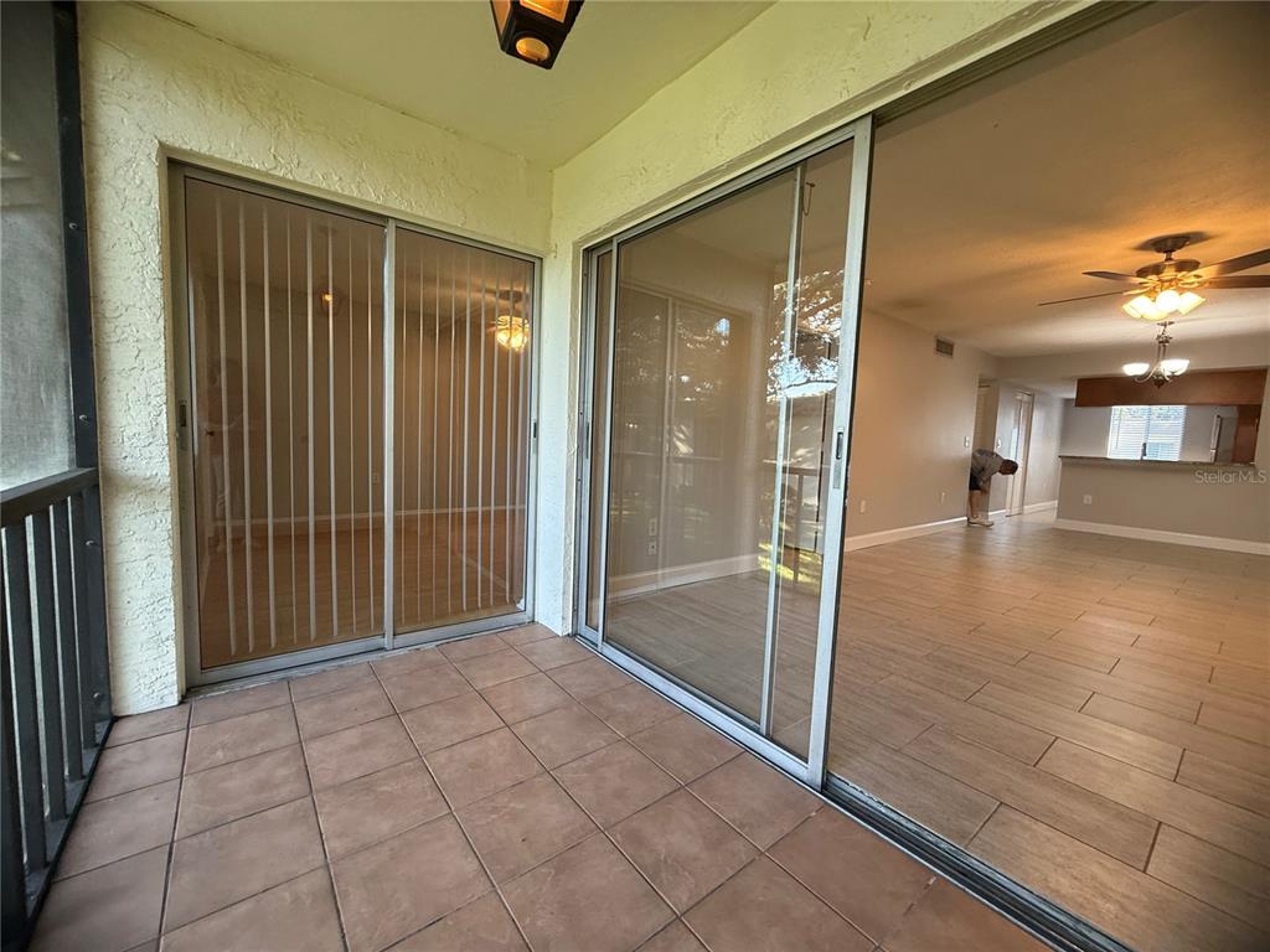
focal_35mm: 14
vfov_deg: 85.7
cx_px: 635
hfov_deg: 102.1
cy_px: 476
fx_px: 514
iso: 200
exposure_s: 1/60
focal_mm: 2.22
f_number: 2.2
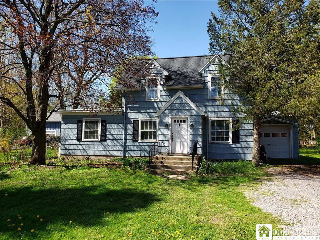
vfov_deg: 53.1
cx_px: 160
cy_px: 120
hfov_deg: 67.3
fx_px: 240
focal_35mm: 26
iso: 50
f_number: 2.4
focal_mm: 4.3
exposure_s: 1/680
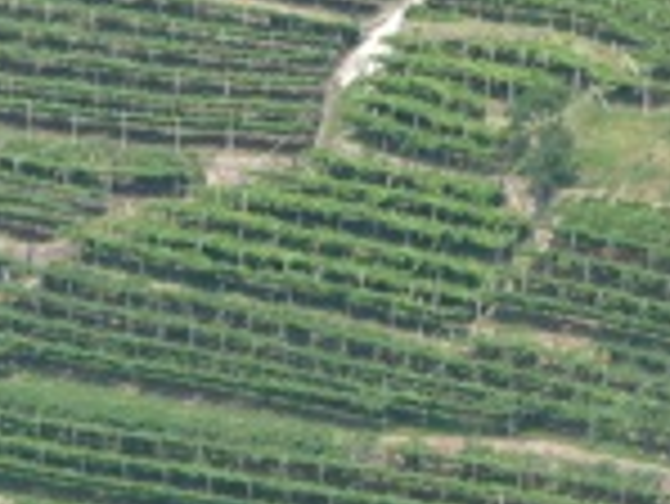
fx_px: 14141
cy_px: -122
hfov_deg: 2.7
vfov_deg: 2.0
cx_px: 971
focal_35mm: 730
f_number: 4.8
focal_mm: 29.1
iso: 100
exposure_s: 1/320
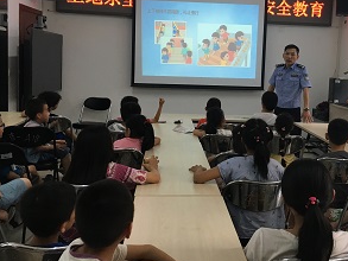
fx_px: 402
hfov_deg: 46.3
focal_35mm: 40
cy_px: 94
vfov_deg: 35.7
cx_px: 221
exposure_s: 1/33
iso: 50
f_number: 2.2
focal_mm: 4.15
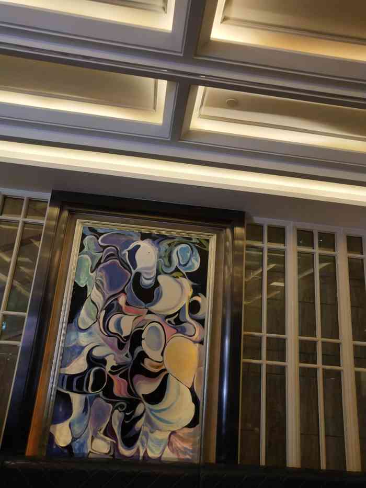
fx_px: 423
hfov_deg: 46.8
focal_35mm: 30
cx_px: 183
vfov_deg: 60.0
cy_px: 244
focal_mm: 3.95
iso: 138
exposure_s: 1/50
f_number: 1.8
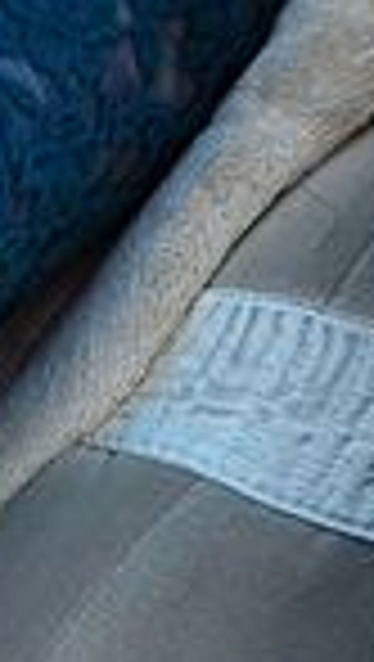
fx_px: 4993
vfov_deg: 7.4
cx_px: -1000
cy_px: -392
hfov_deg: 4.1
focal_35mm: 284
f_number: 3.5
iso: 200
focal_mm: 50
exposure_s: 1/100
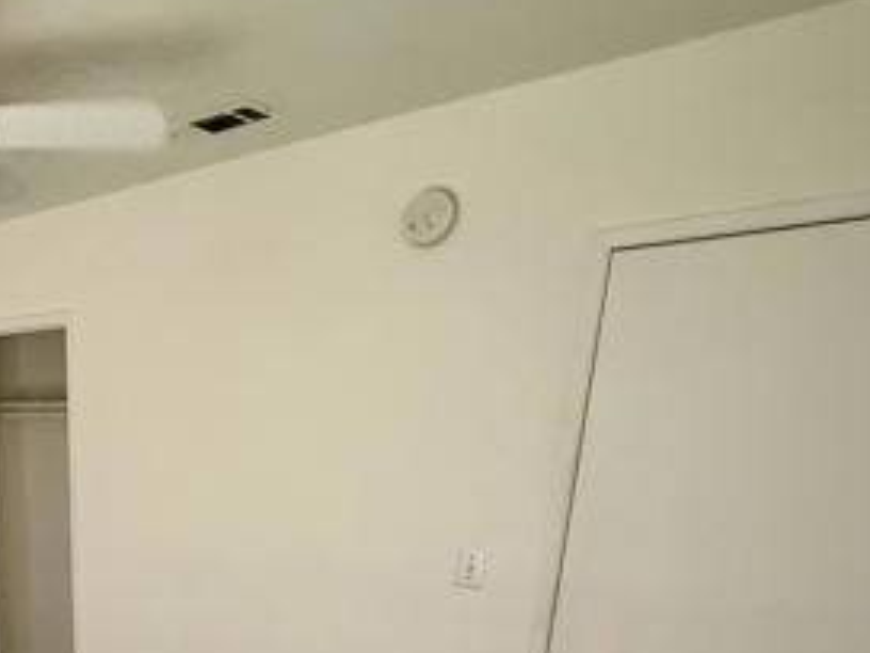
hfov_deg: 47.6
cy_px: 675
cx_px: 35
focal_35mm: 33
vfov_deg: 37.6
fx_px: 829
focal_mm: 2.22
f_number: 2.2
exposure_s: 1/60
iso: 640
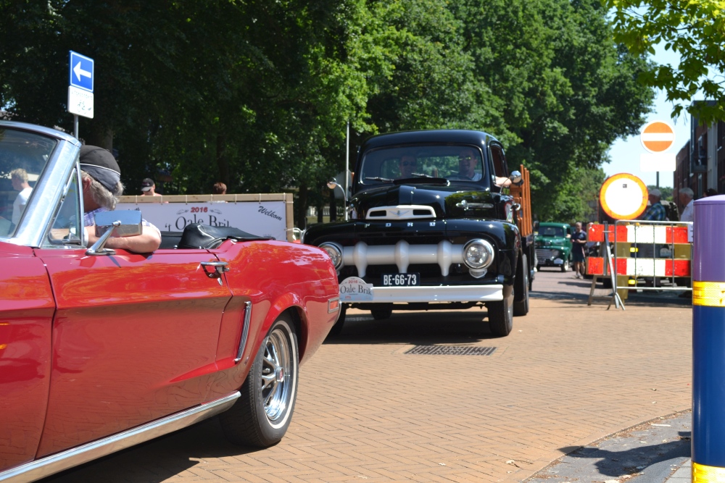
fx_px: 1088
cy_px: 242
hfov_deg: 36.9
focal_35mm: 54
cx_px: 362
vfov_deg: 25.1
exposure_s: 1/200
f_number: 6.3
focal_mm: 36
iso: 100
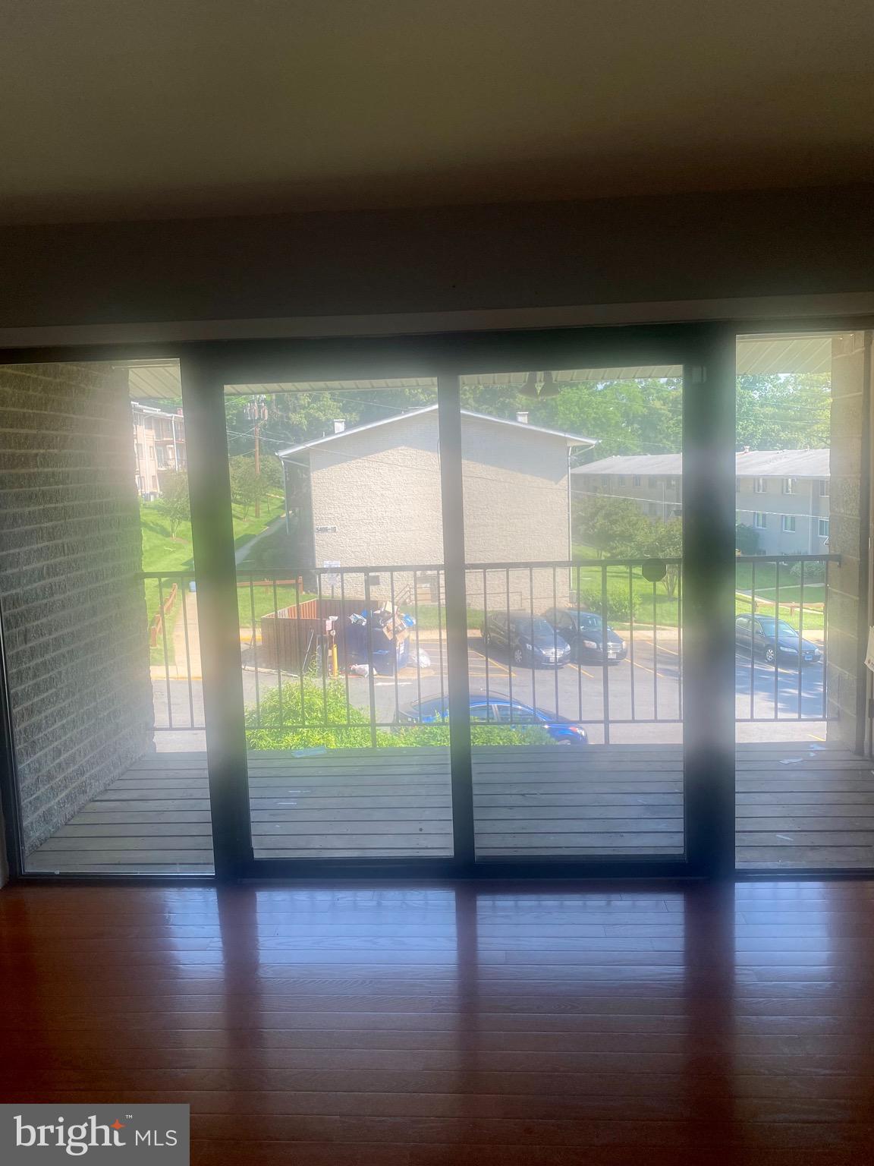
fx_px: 875
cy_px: 583
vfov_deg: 67.3
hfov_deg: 53.1
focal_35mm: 26
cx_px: 437
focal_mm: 4.25
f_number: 1.8
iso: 32
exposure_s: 1/360
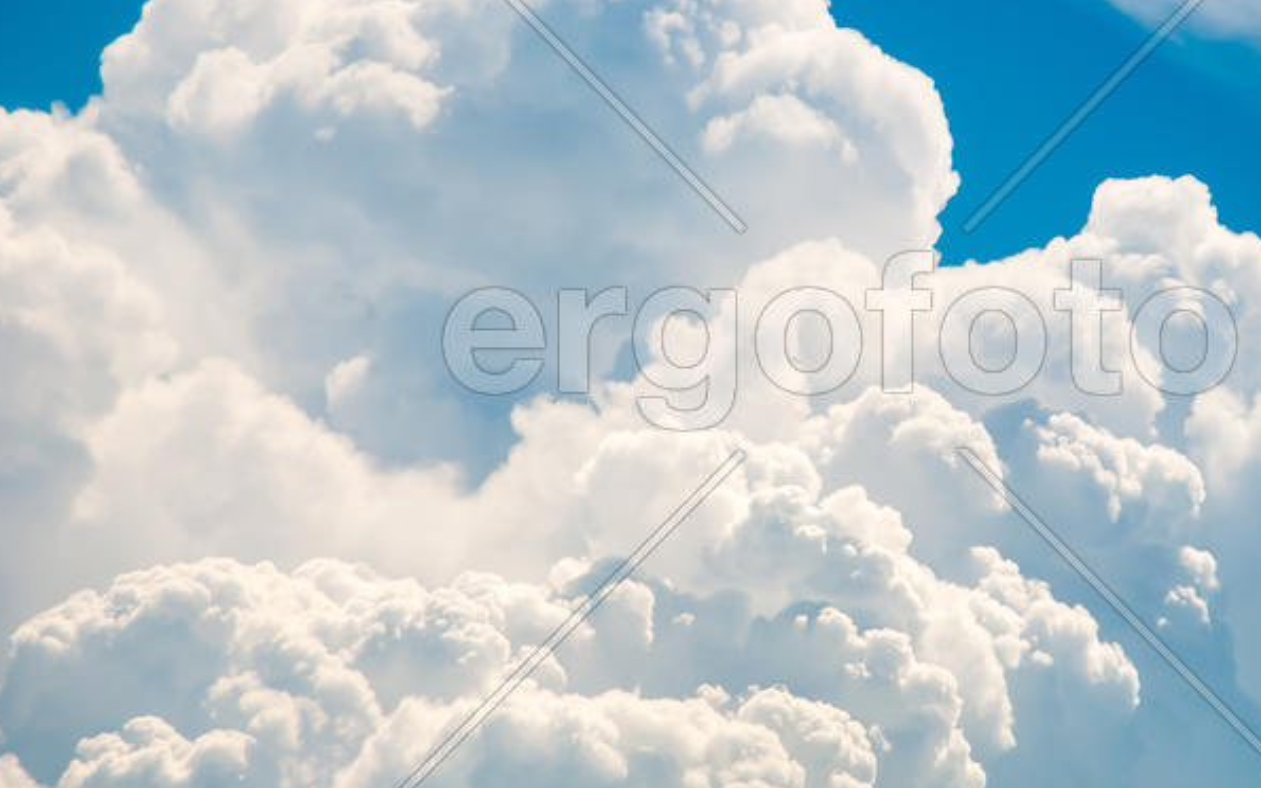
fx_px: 7664
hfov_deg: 9.4
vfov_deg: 5.9
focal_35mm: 223
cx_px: 853
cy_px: 341
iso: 100
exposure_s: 1/640
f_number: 6.3
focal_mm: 100
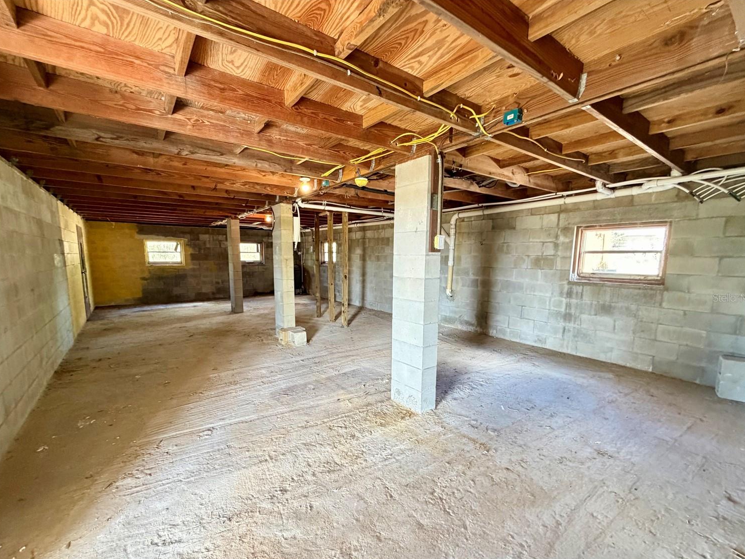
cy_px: 297
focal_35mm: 15
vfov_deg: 81.7
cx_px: 361
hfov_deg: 98.1
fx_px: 323
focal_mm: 2.22
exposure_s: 1/60
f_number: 2.2
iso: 500
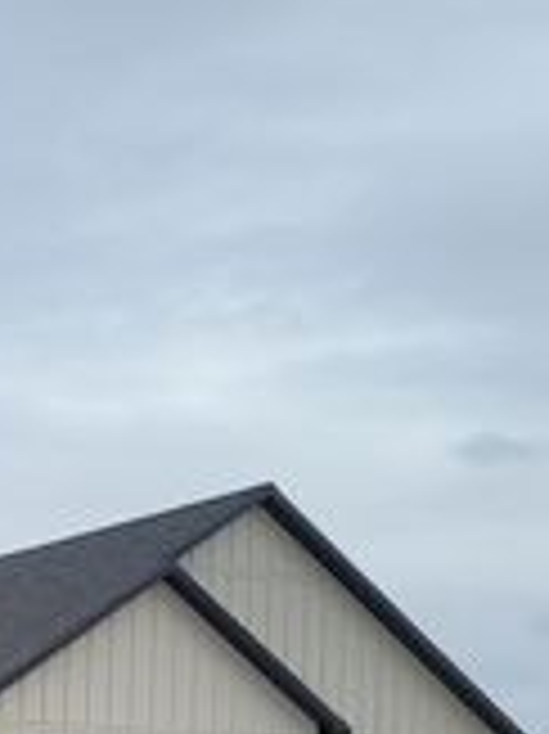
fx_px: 1694
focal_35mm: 80
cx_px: -230
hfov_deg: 17.0
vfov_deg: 23.0
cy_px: 808
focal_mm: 5.4
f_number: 1.8
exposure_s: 1/1108
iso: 40
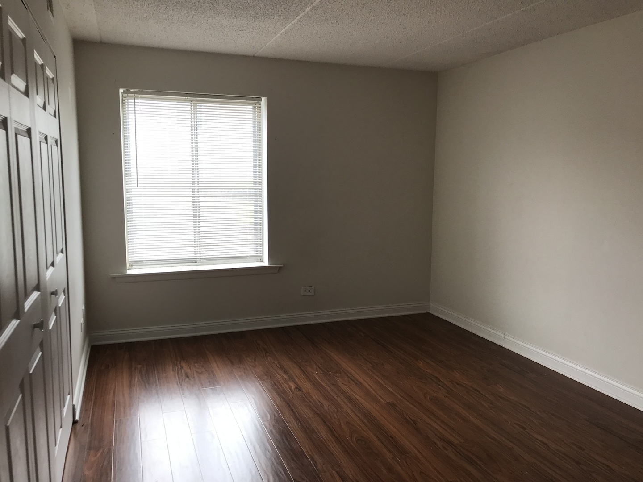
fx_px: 520
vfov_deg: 49.7
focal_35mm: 28
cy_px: 241
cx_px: 322
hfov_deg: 63.4
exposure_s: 1/30
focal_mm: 3.99
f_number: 1.8
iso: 20
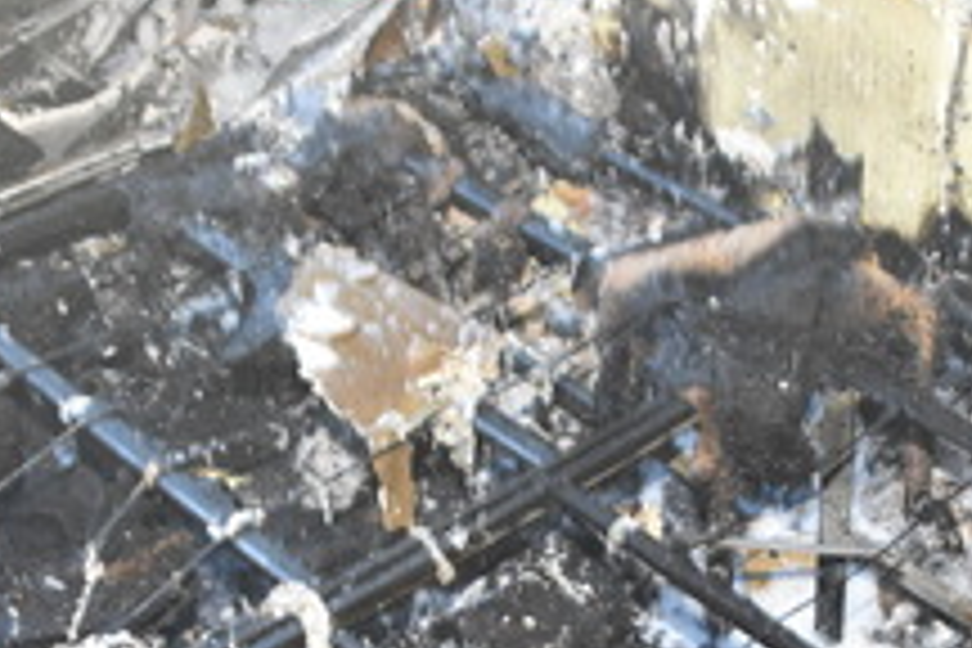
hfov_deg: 28.7
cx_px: 626
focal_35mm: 70
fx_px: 1890
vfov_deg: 19.3
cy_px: 524
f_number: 4
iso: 2000
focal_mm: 18
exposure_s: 1/60
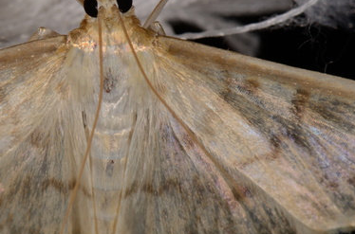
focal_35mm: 270
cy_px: 123
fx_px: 2655
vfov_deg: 5.1
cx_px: 87
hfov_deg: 7.6
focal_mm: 85
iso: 100
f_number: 25
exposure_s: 1/60
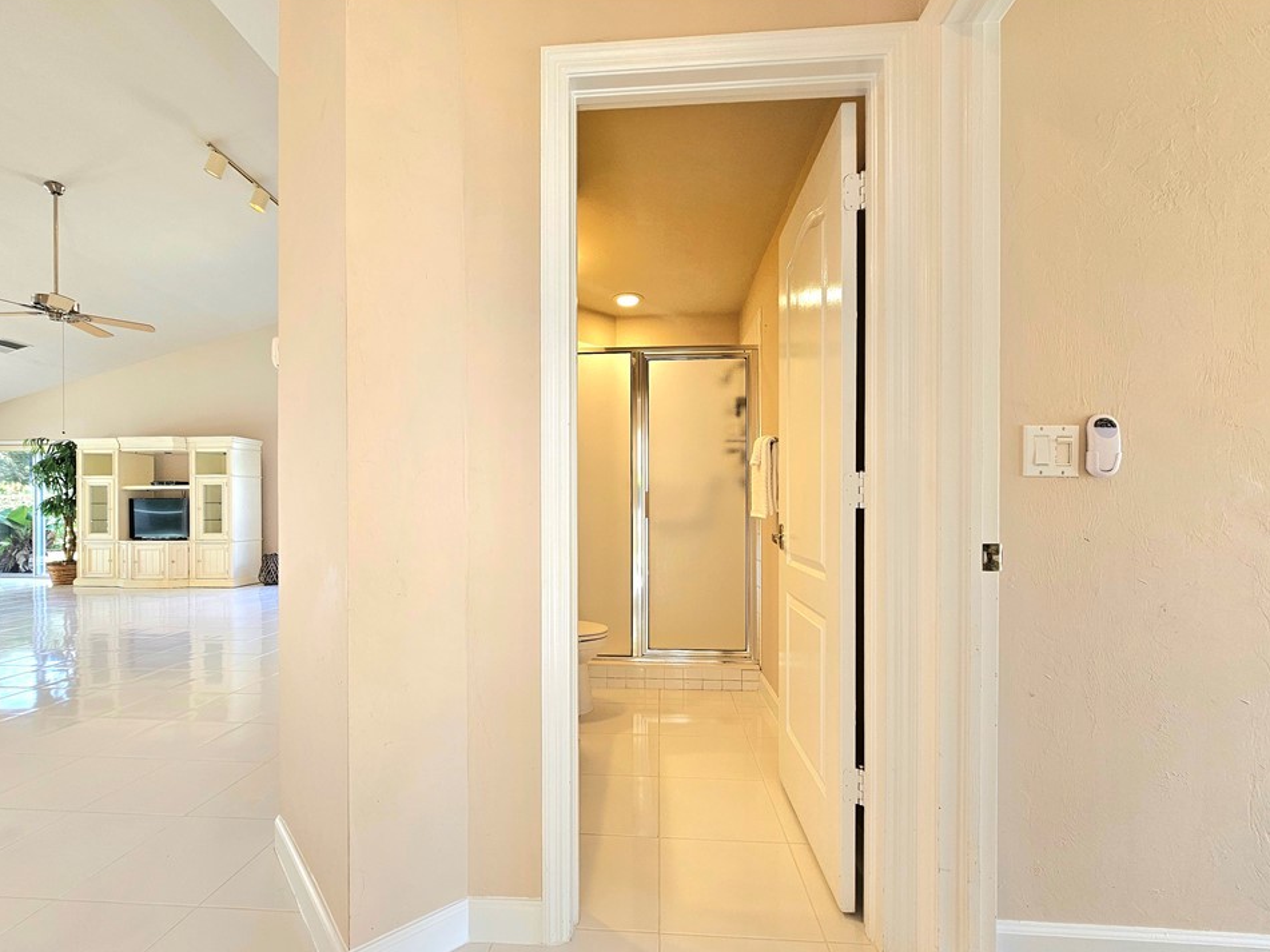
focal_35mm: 14
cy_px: 503
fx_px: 514
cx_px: 614
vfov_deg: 85.6
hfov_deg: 102.0
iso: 80
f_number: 2.2
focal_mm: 2.2
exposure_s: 1/60.2
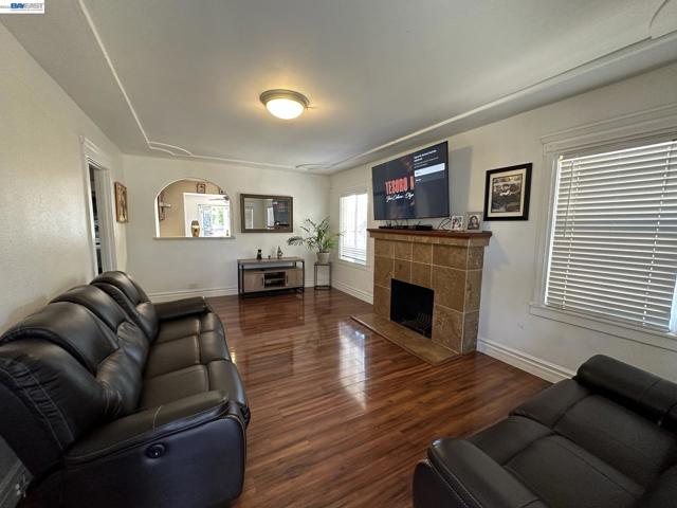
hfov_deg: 102.1
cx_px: 338
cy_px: 254
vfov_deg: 85.7
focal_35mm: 14
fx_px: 274
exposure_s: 1/60
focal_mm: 2.22
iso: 250
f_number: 2.2
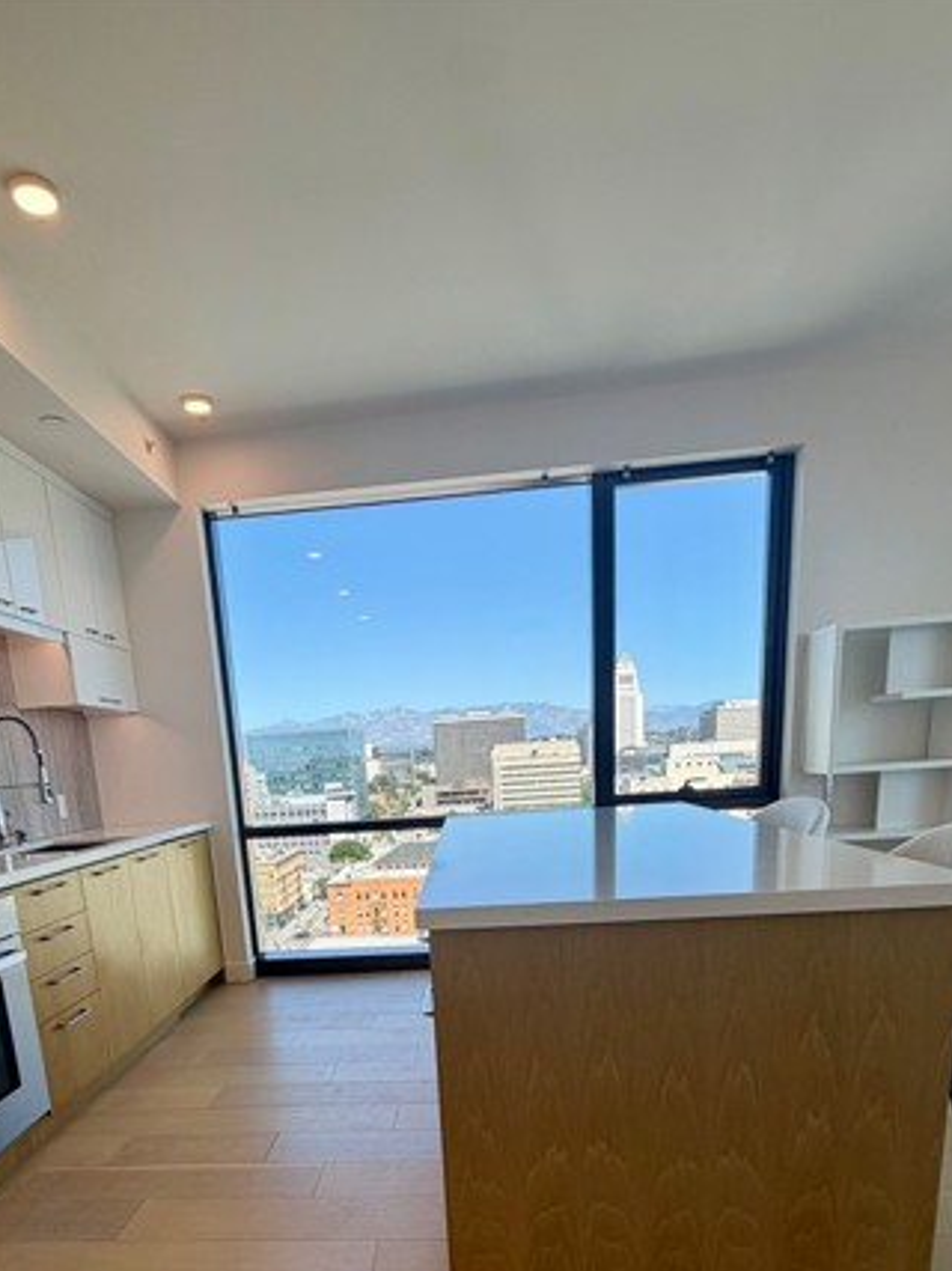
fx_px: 770
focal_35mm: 21
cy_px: 938
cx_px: 411
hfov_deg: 63.2
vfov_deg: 74.0
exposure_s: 1/315
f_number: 2.2
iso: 50
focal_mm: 2.22
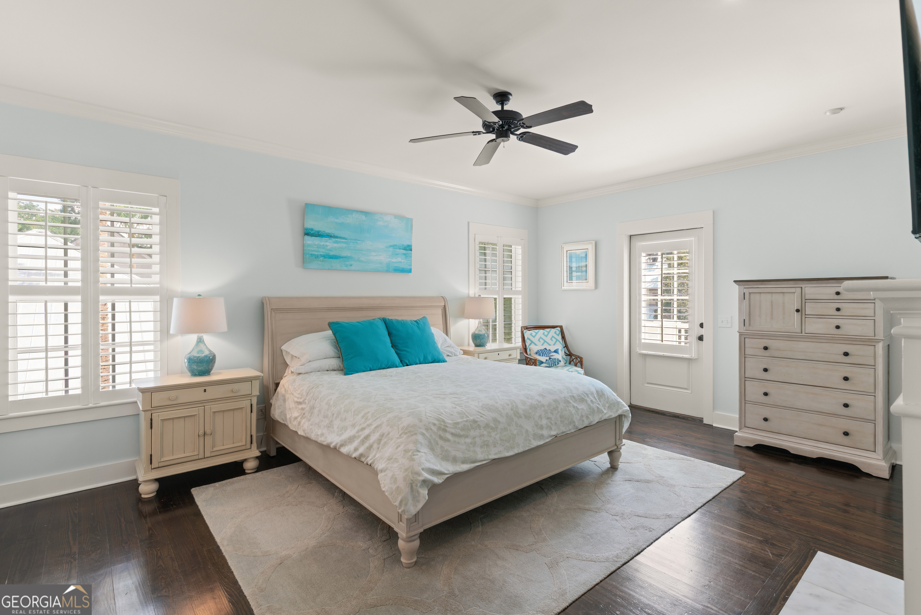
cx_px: 460
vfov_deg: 70.5
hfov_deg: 93.3
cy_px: 308
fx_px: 435
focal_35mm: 17
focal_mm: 17
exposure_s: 1/4
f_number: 8
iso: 250
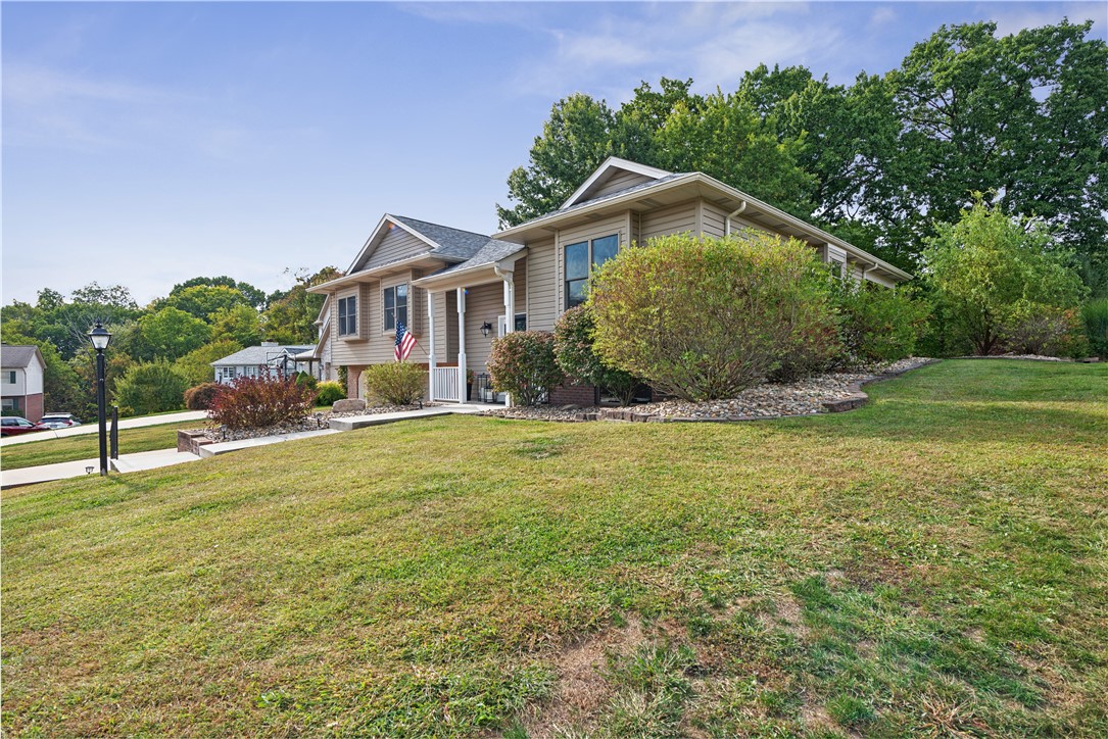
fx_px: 554
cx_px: 554
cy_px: 370
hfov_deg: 90.0
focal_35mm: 18
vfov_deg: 67.4
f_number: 11
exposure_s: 1/13
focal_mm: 18
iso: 50
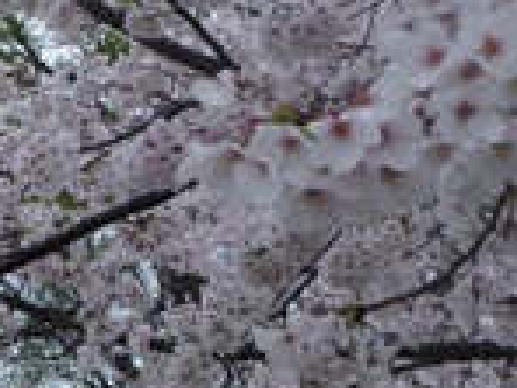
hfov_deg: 14.4
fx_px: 1807
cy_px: 269
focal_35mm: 121
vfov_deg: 12.2
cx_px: -398
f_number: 3.3
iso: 80
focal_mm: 4.9
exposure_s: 1/125
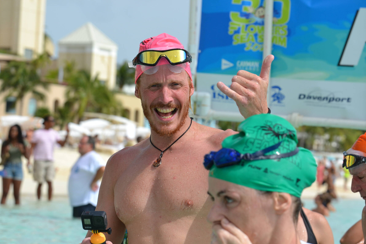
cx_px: 174
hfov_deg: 13.5
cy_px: 130
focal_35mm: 153
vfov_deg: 9.0
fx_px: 1551
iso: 400
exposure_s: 1/1600
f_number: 6.3
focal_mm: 95
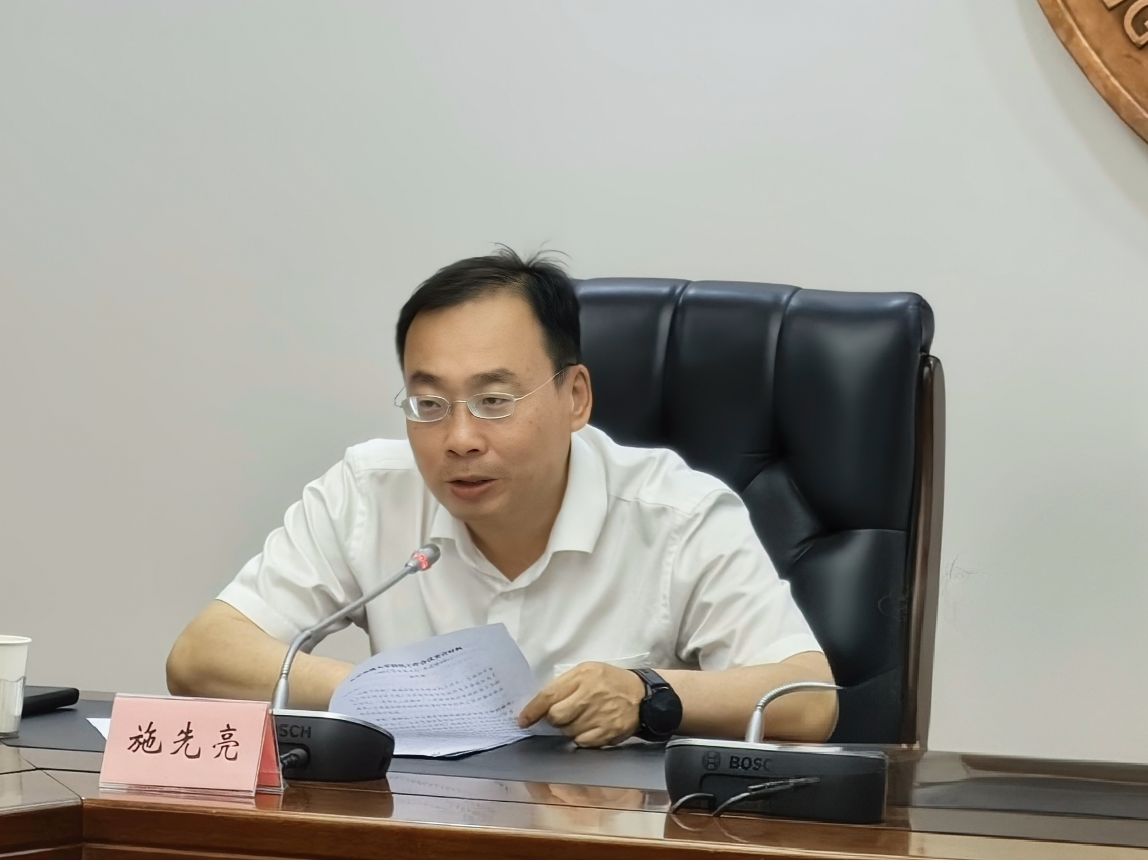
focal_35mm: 174
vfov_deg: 8.5
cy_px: 430
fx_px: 5770
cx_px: 574
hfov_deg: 11.4
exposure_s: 1/100
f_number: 3
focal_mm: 14.6
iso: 160
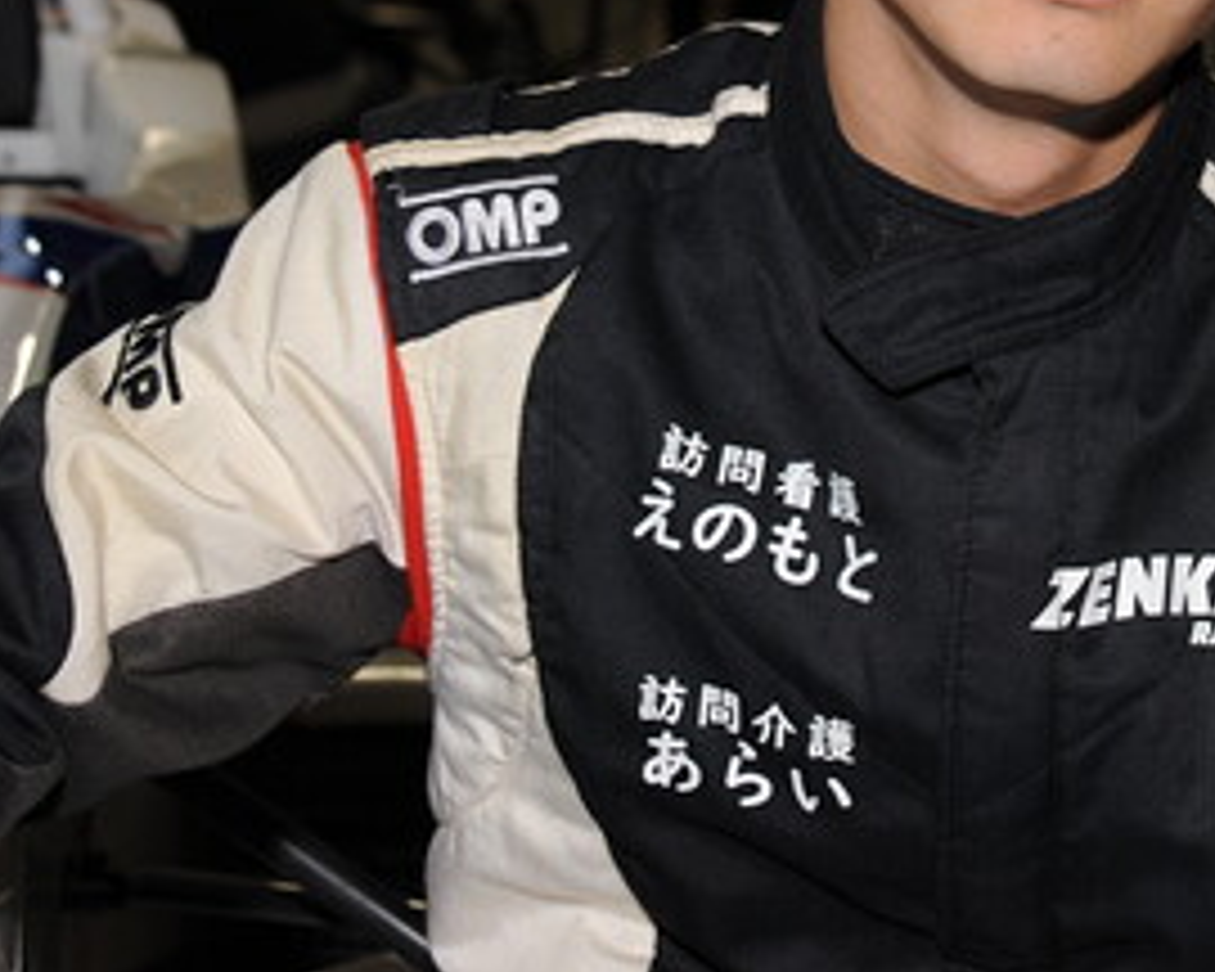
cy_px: 117
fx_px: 3776
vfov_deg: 14.5
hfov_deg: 18.1
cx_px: 1008
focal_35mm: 105
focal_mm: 42
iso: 200
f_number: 4.8
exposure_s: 1/60
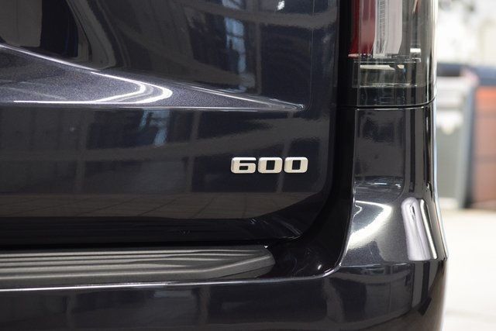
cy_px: 166
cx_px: 248
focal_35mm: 105
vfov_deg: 13.0
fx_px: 1447
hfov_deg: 19.5
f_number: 5
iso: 1600
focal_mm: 70
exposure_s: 1/30
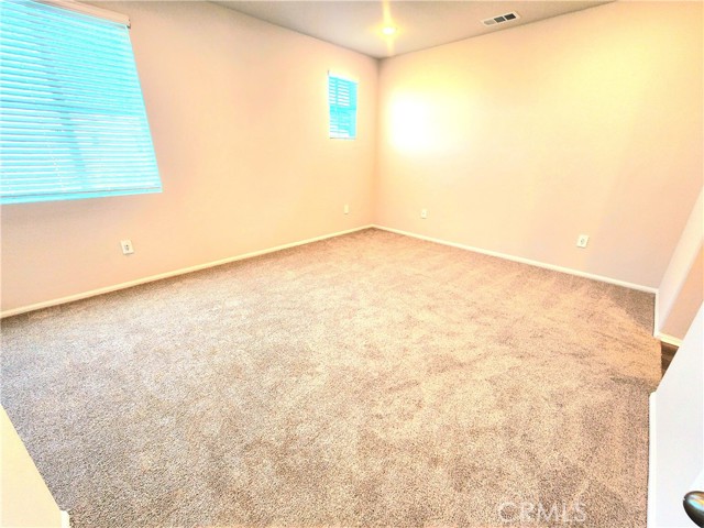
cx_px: 352
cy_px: 264
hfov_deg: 106.2
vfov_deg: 89.9
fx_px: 264
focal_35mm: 13
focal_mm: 2.2
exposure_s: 1/60.2
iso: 100
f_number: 2.2
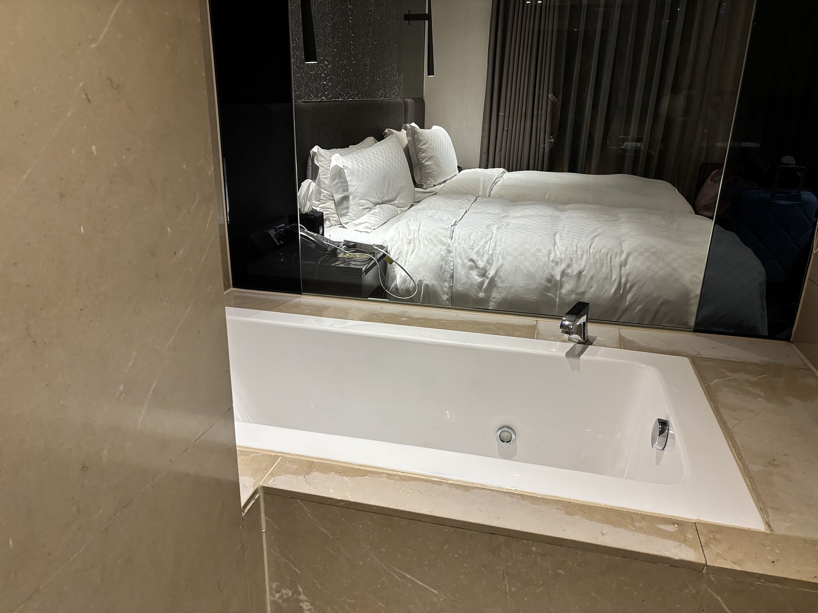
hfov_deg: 67.3
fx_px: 614
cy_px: 306
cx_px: 409
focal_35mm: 26
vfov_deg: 53.1
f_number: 1.6
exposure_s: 1/60
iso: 200
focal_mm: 5.96
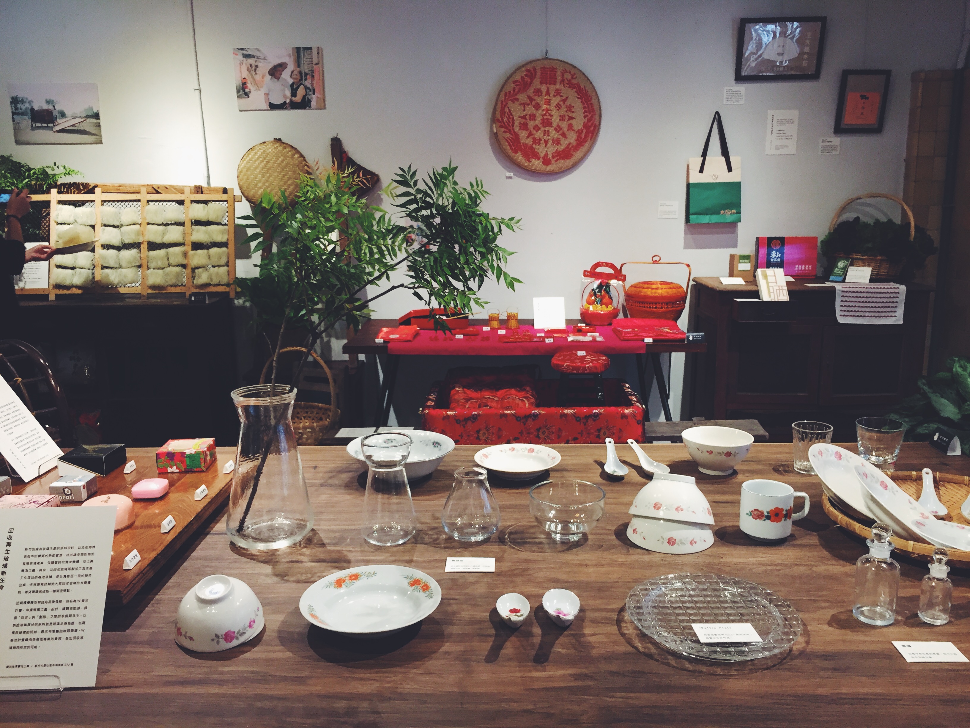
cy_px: 364
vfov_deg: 48.2
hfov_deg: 61.7
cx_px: 485
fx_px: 813
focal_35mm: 29
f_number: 2.2
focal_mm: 4.15
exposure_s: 1/30
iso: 80
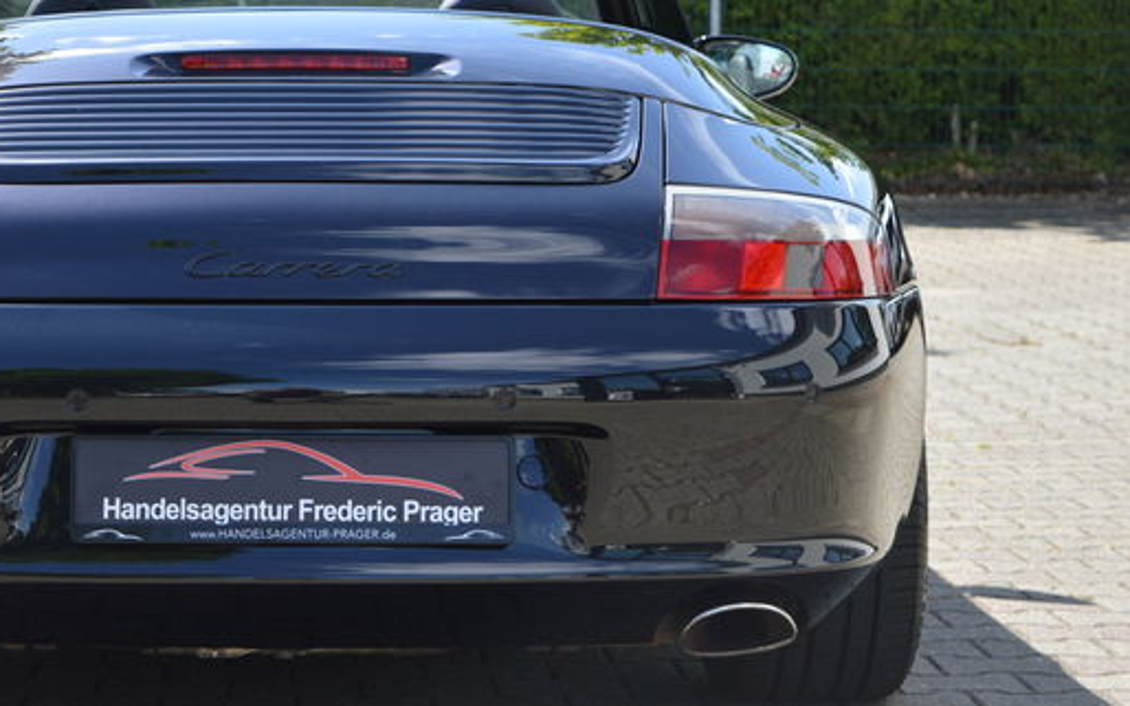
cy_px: 330
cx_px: 288
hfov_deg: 19.7
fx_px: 3233
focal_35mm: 105
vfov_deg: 12.5
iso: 100
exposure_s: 1/160
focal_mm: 46
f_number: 6.3
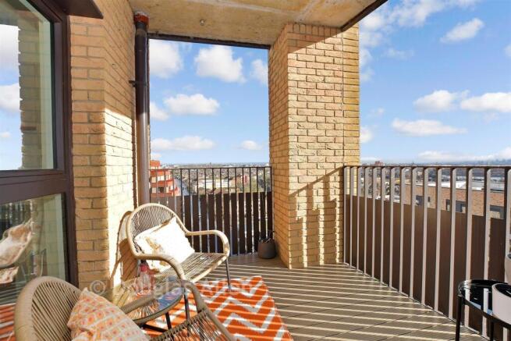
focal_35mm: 15
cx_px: 256
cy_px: 170
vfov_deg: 77.4
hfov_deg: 100.4
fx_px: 213
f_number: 8
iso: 125
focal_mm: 10
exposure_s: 1/160
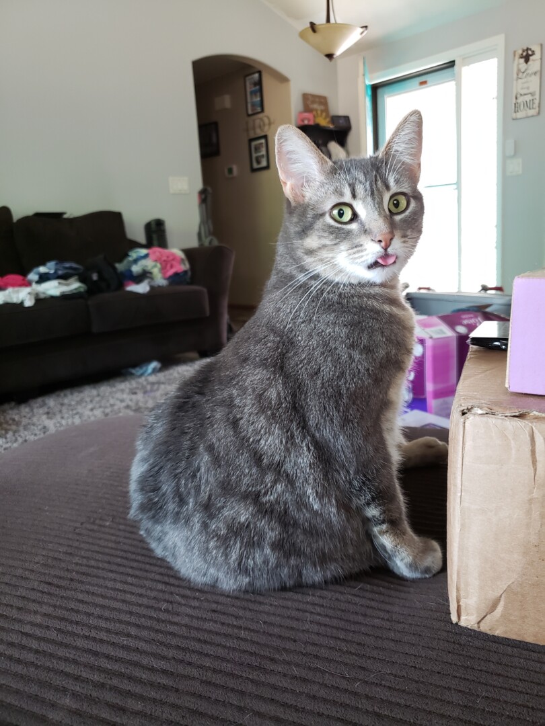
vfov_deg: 67.3
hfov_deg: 53.1
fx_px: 546
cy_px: 363
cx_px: 272
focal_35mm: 26
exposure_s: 1/38
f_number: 1.5
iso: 250
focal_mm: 4.3
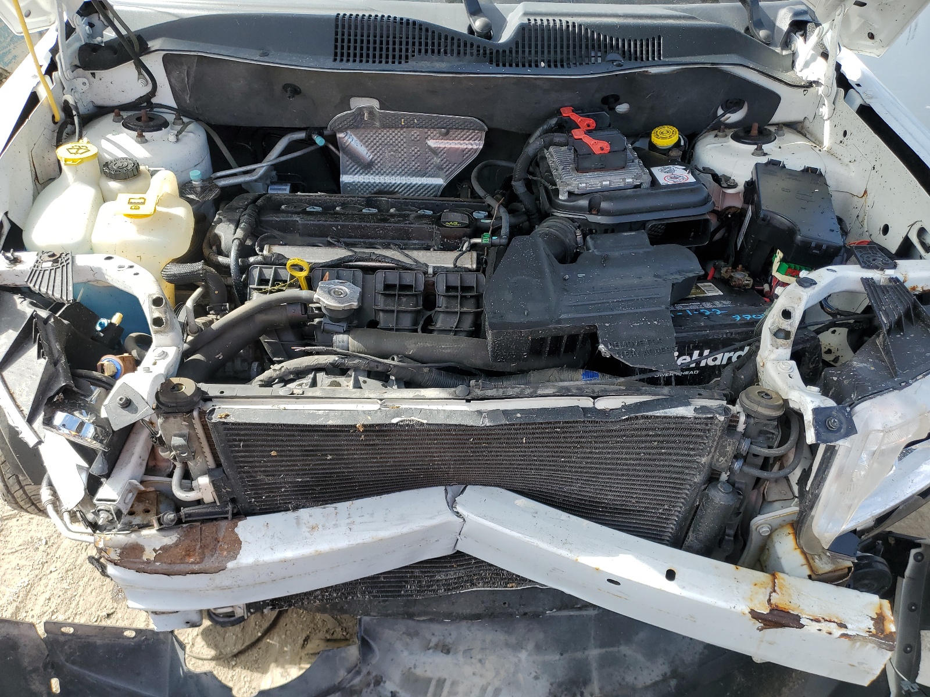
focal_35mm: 26
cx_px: 465
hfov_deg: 67.3
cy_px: 348
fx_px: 699
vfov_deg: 53.1
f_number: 1.5
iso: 50
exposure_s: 1/909
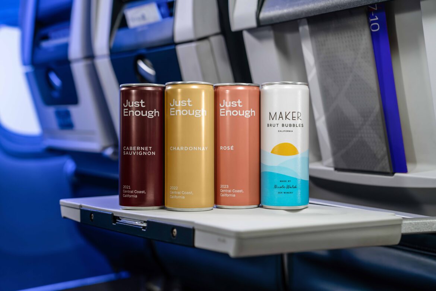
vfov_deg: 25.1
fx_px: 654
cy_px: 146
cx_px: 218
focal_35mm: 54
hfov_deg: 36.9
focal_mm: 54
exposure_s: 1/80
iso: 1600
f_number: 4.5
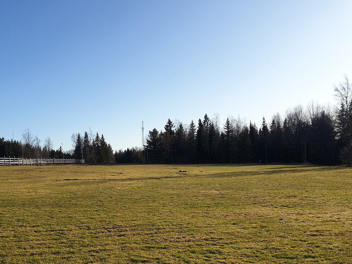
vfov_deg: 40.4
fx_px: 356
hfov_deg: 51.7
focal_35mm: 35
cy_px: 165
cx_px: 120
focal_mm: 4.3
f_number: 2.4
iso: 50
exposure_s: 1/1374
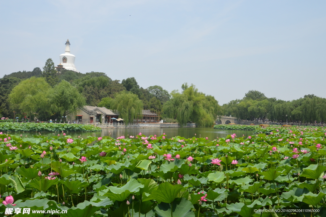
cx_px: 163
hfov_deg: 53.2
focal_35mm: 36
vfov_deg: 36.8
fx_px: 326
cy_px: 108
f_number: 8
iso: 100
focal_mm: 24
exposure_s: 1/250
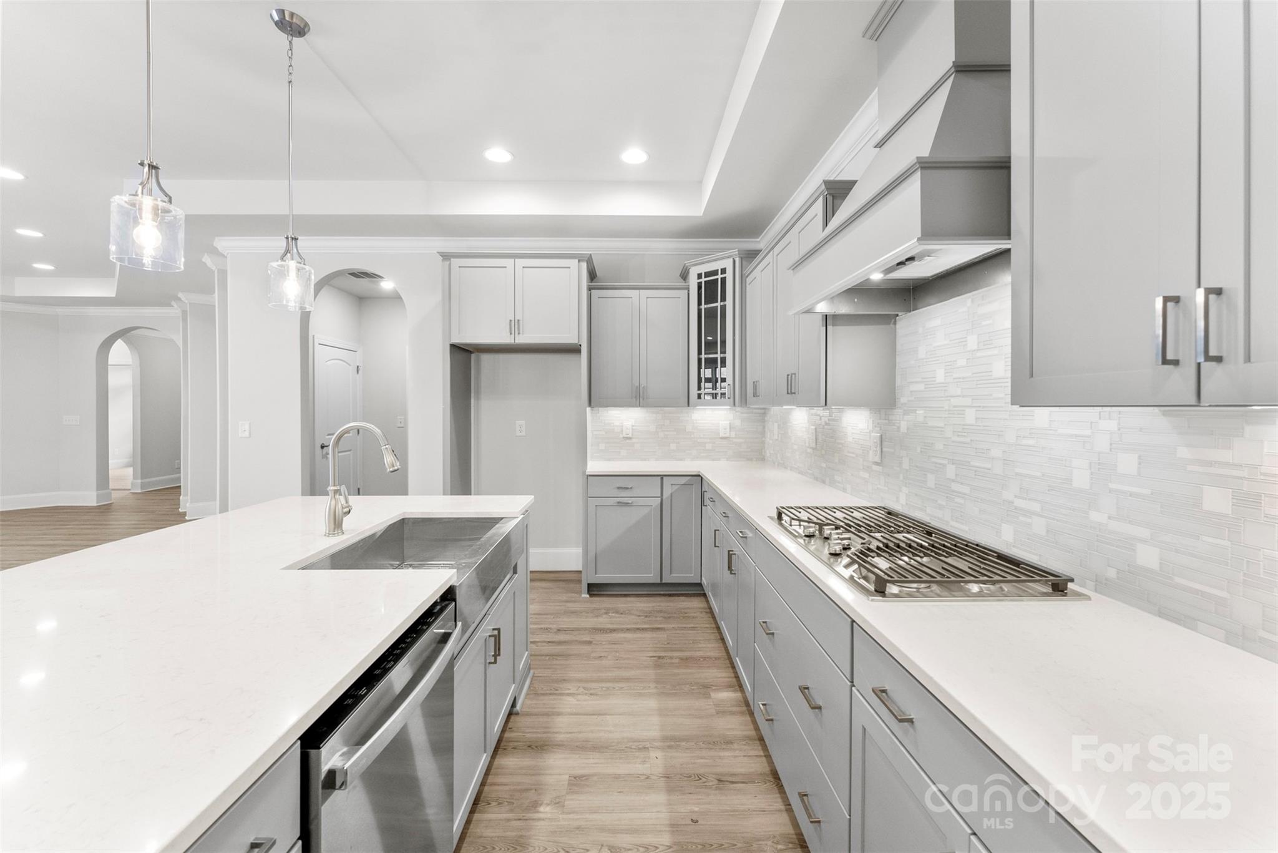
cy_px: 426
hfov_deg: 104.2
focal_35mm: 14
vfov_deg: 81.3
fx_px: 497
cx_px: 639
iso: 1600
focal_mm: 14
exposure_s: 1/15
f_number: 9
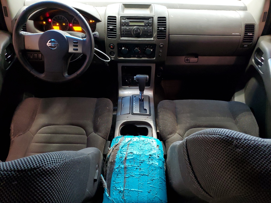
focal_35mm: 26
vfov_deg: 53.1
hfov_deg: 67.3
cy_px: 102
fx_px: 204
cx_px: 136
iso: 292
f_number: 1.5
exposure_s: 1/20
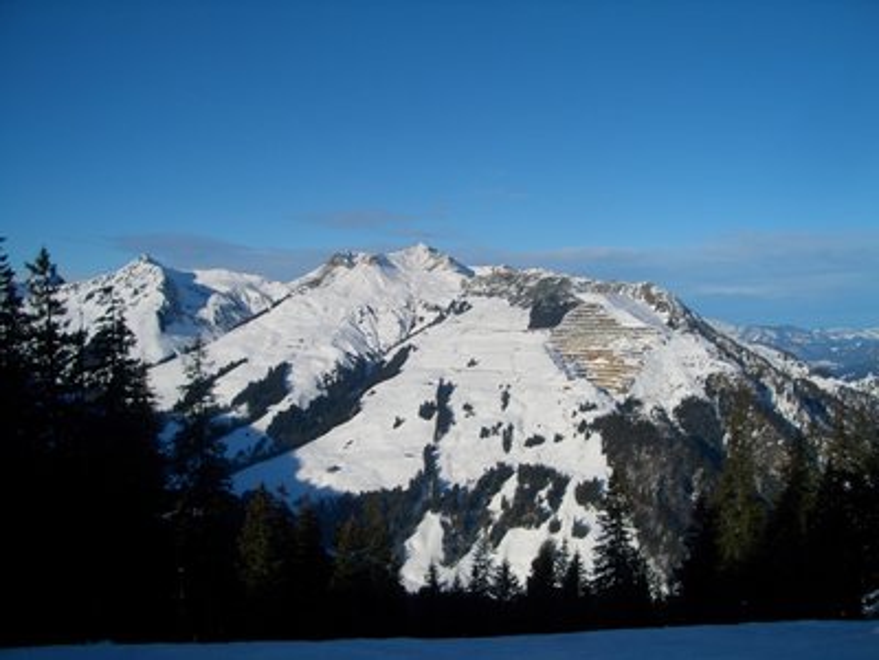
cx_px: 440
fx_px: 889
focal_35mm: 35
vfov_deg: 40.7
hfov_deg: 52.6
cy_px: 330
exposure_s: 1/1000
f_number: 4.3
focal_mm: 5.8
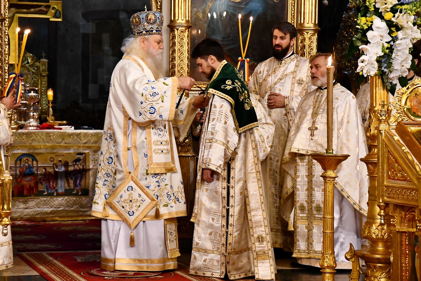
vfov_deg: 18.2
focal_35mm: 75
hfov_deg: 27.0
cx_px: 210
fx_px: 877
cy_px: 140
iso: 2500
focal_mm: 50
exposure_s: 1/100
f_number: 3.5
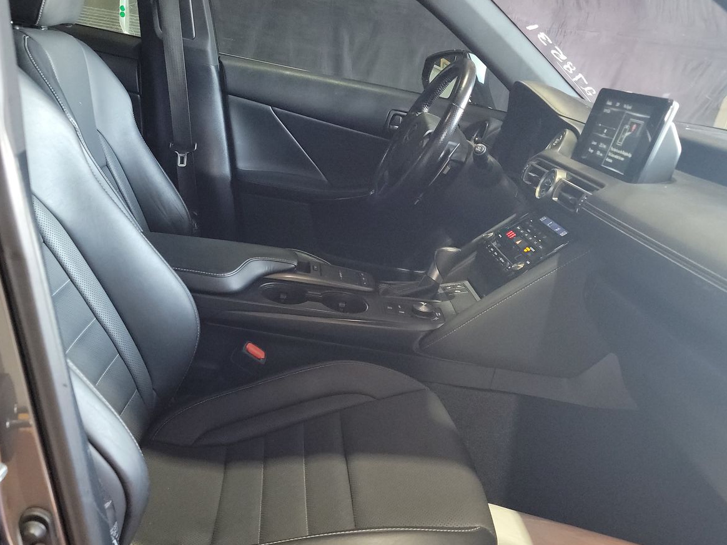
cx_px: 298
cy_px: 322
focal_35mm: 33
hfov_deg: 55.0
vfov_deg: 42.8
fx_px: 693
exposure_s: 1/59
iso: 1226
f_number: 1.8
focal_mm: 6.7
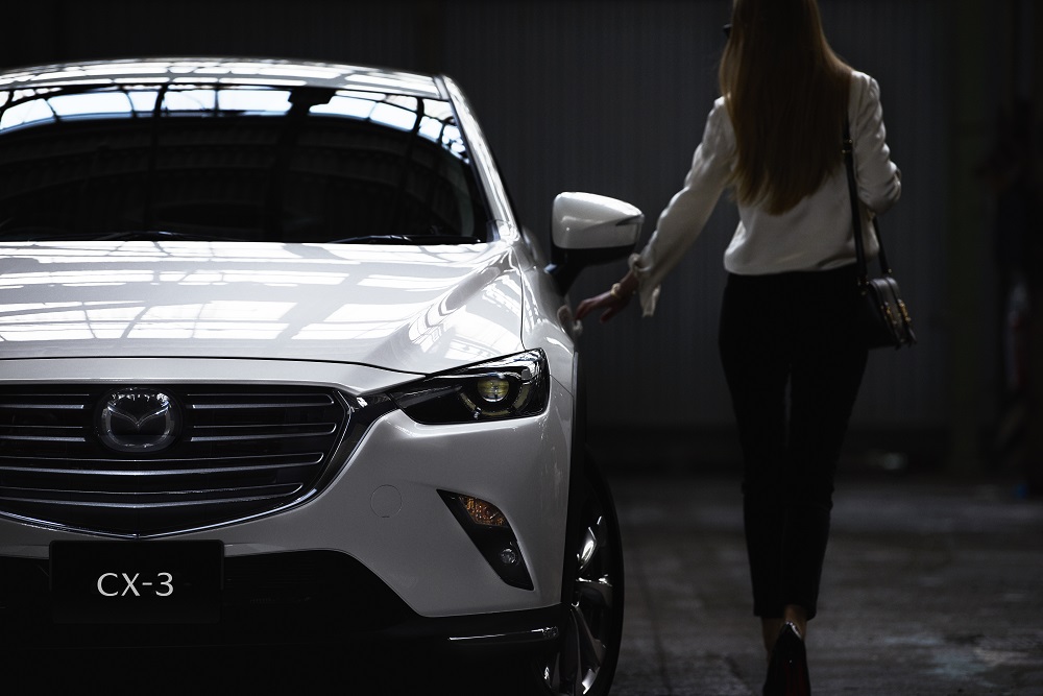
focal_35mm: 185
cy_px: 348
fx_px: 5360
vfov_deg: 7.4
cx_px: 522
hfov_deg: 11.1
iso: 400
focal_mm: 185
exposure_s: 1/250
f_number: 3.5
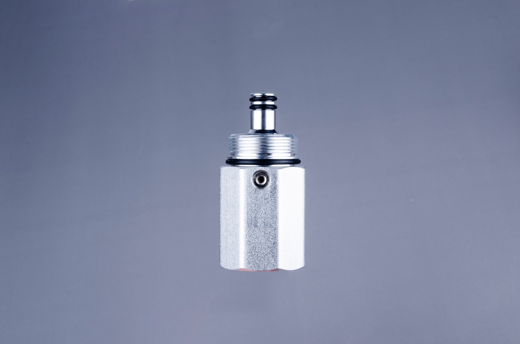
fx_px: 1038
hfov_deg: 28.1
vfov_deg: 18.8
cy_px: 172
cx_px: 260
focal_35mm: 72
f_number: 13
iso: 100
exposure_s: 1/160
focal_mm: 48
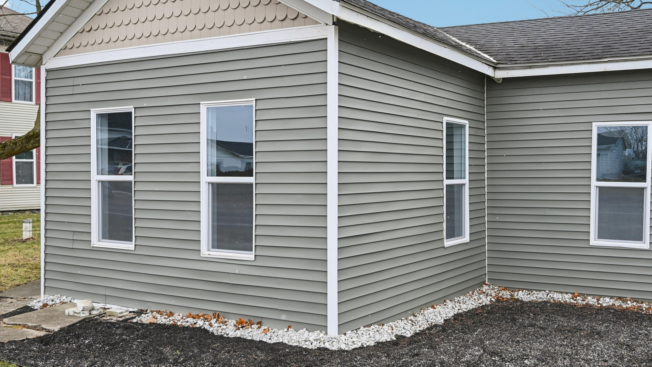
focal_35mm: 35
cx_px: 416
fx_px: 601
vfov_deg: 33.9
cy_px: 159
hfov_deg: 56.1
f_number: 4
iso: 400
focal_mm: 22.5
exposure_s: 1/750
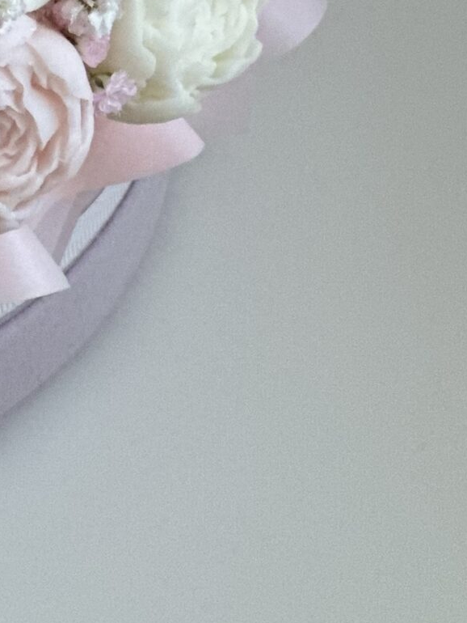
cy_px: -324
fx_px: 4602
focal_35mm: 256
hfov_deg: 5.7
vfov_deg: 7.6
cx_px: -300
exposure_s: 1/102
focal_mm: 9
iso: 250
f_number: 2.8
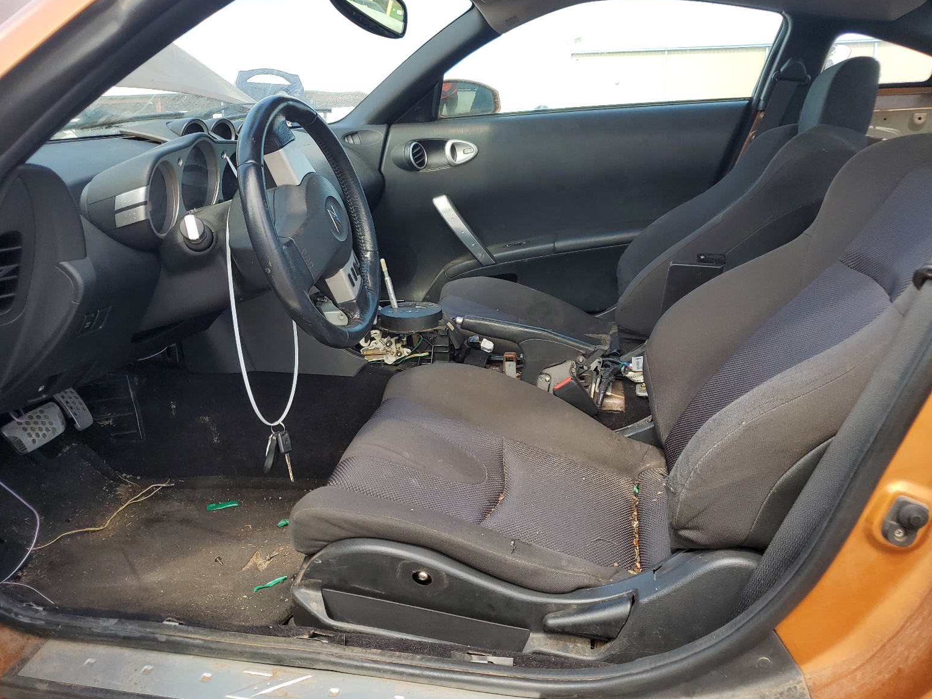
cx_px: 469
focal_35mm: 27
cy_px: 340
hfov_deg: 65.3
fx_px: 727
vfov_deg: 51.4
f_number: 1.5
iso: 50
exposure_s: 1/370
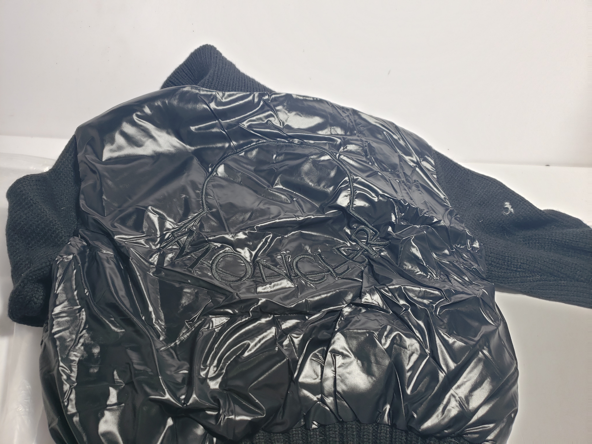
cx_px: 296
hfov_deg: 67.3
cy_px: 222
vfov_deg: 53.1
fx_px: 445
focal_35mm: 26
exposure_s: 1/186
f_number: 1.5
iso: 50
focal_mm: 4.3
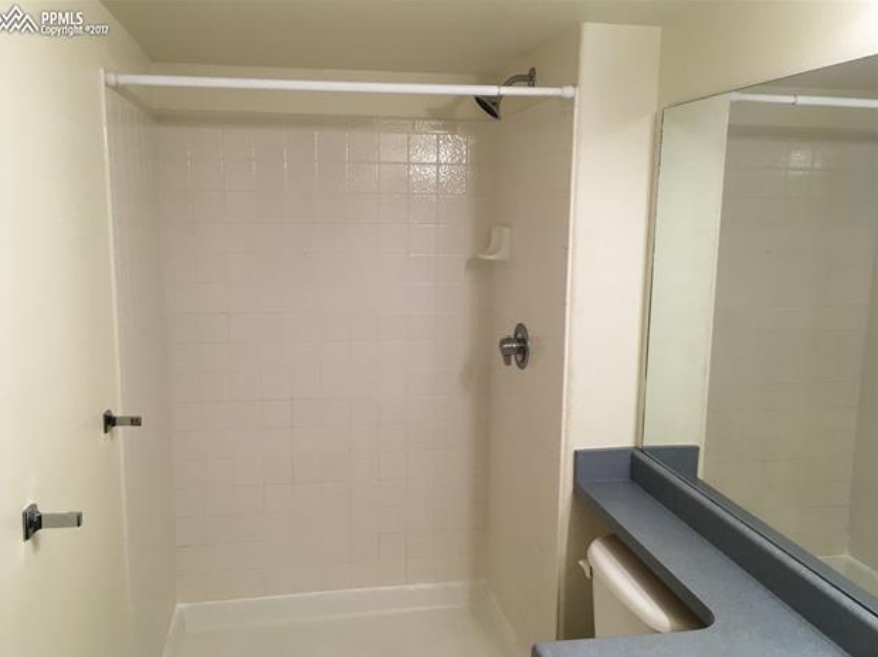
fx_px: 760
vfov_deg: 46.7
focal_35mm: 30
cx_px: 426
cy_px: 338
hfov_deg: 60.0
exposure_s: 1/30
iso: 25
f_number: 2.2
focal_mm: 4.15
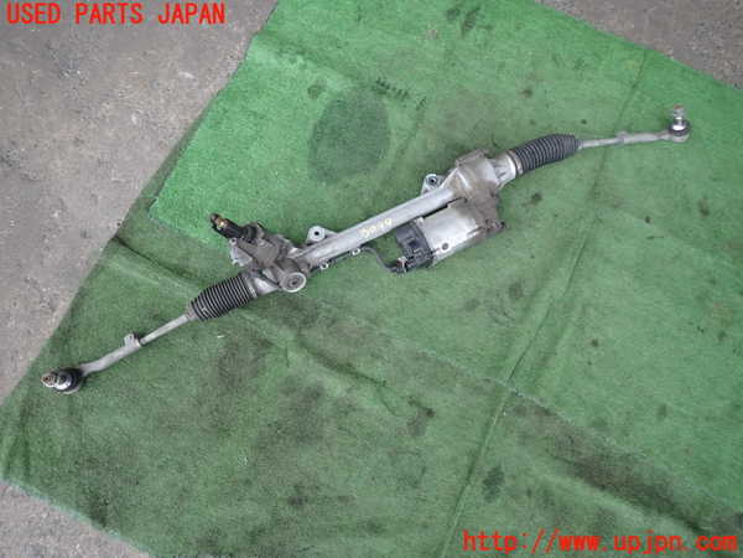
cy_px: 279
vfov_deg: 54.9
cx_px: 372
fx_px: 537
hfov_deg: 69.4
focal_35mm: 25
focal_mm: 4.5
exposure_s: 1/250
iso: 100
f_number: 2
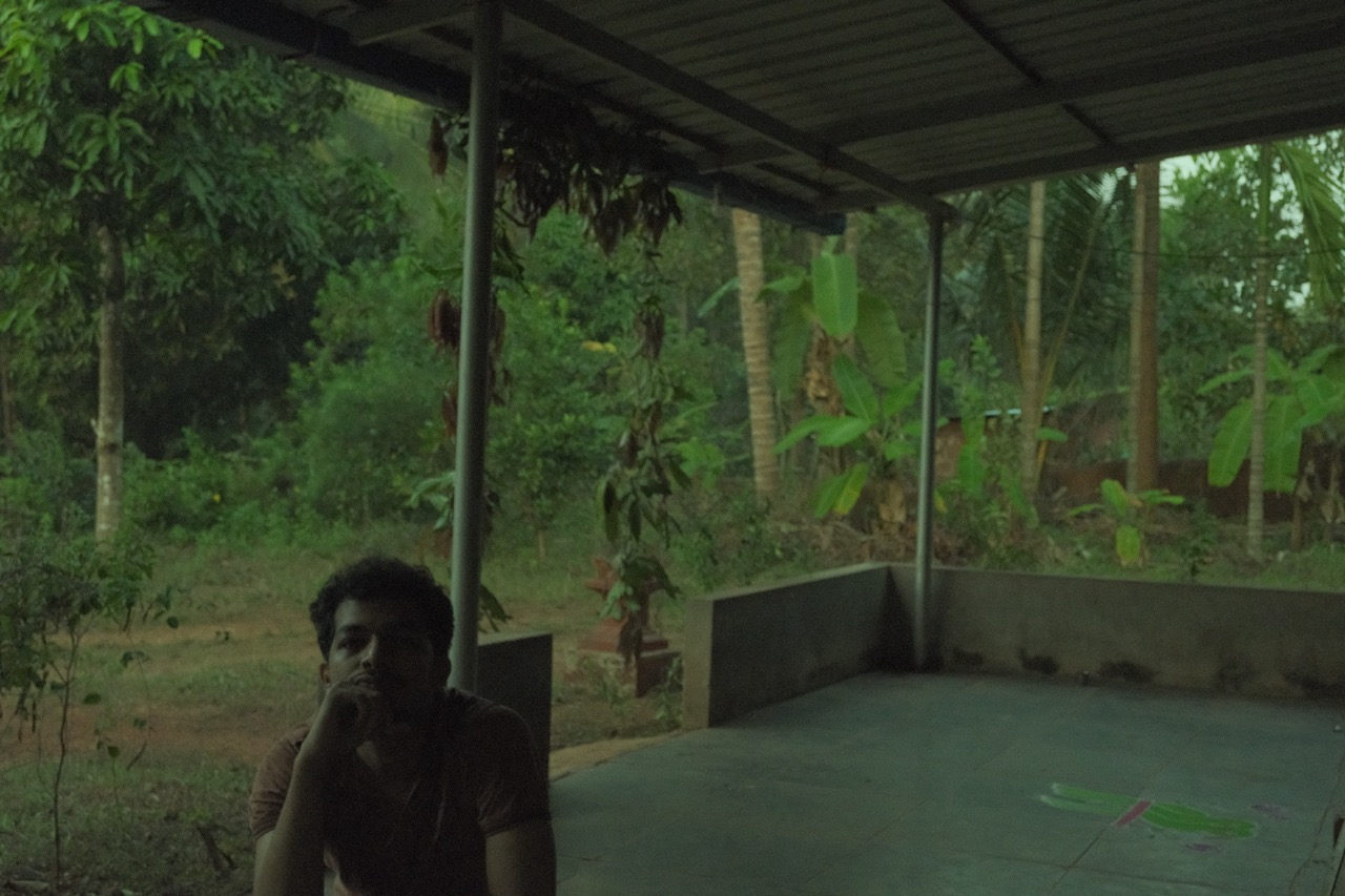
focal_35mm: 41
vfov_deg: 32.6
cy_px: 448
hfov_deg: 47.4
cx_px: 672
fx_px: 1532
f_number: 5.6
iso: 12800
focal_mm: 27.1
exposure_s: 1/1600
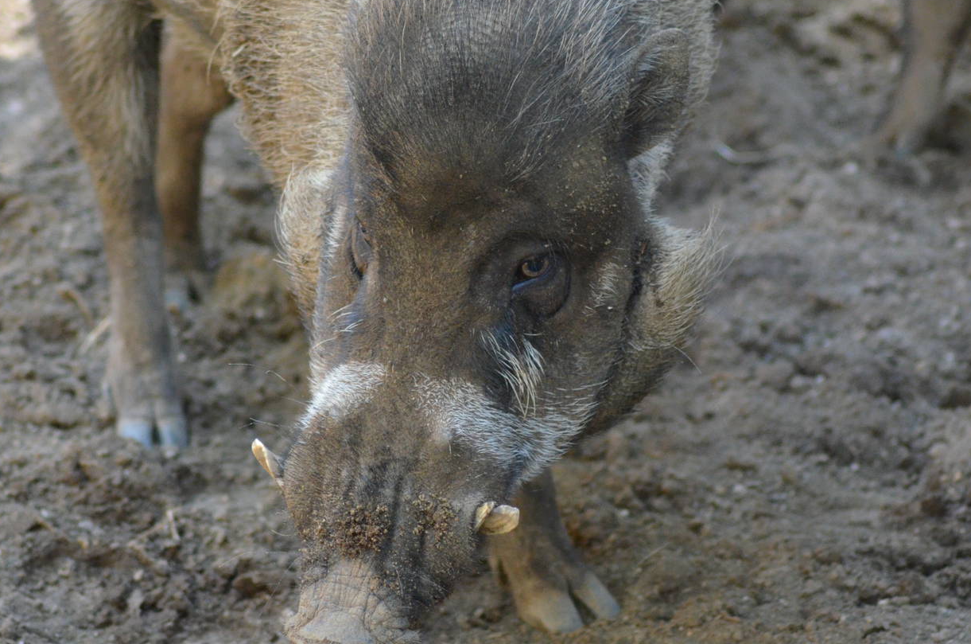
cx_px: 498
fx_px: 10579
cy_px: 346
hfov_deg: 5.3
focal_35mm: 393
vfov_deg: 3.5
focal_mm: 200
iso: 2800
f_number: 4.8
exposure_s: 1/500
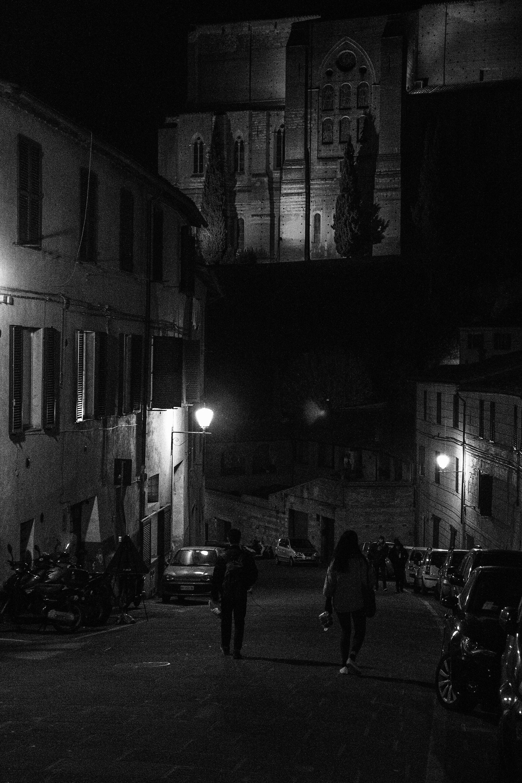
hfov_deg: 25.5
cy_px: 392
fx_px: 1153
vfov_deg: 37.5
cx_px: 261
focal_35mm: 53
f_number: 4.5
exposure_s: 1/60
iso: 25600
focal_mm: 35
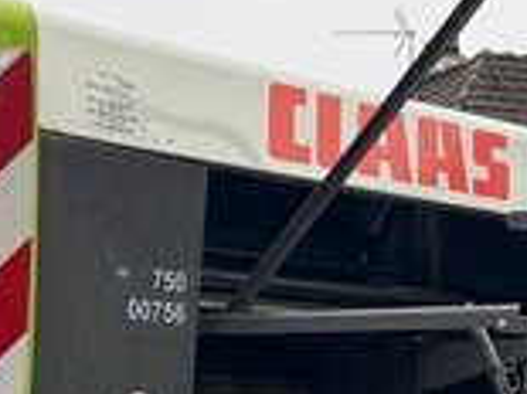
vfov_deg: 12.1
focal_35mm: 116
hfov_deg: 16.9
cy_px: 606
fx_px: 1765
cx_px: 119
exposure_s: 1/528
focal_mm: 6.76
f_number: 1.78
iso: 100
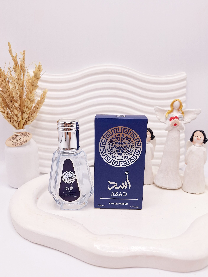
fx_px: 184
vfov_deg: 73.9
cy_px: 138
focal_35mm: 23
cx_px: 104
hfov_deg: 58.9
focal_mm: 5.54
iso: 40
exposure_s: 1/455
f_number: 1.8
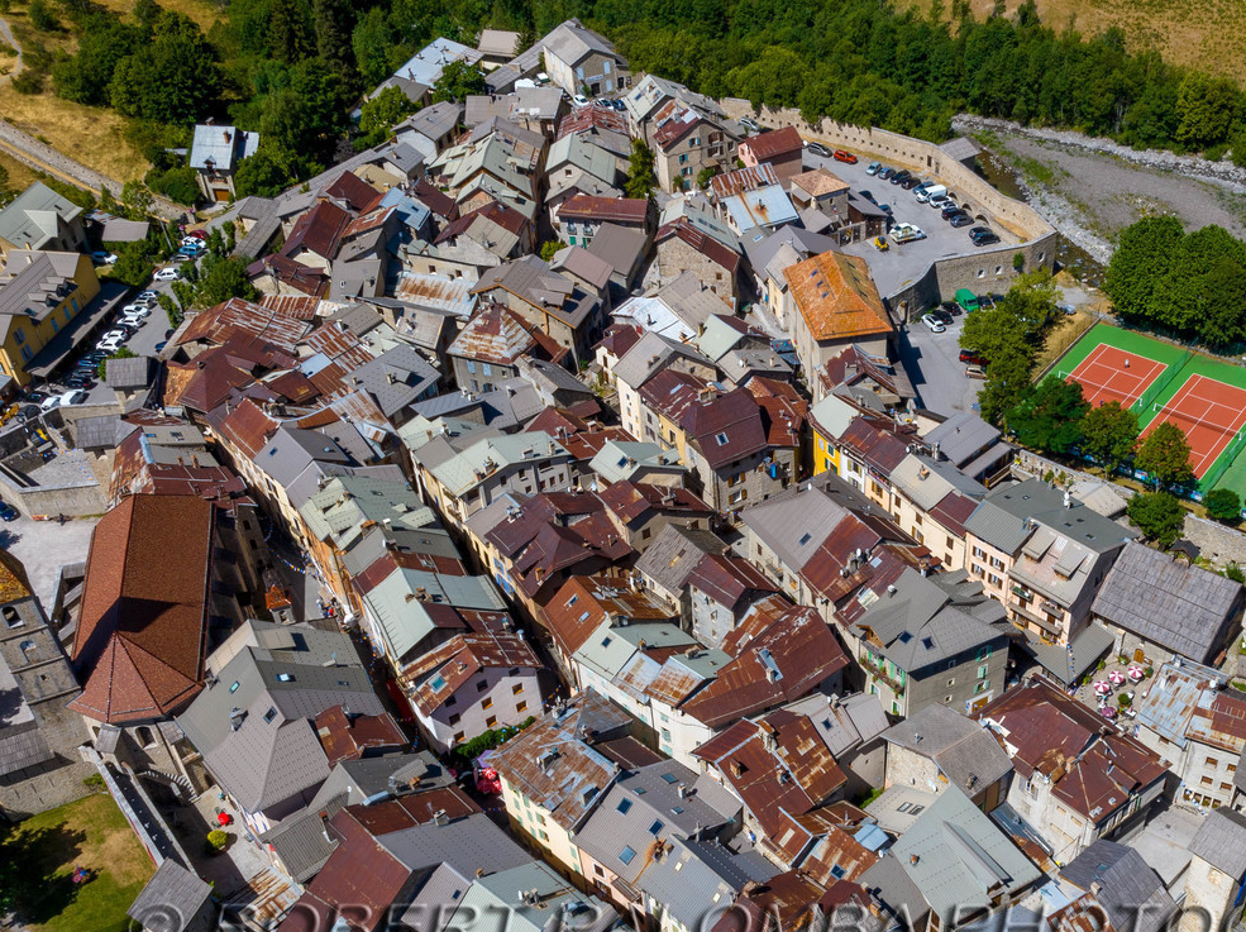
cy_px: 592
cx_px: 822
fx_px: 1403
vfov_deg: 36.5
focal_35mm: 39
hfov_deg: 47.2
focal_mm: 12.3
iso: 100
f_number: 11
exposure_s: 1/200
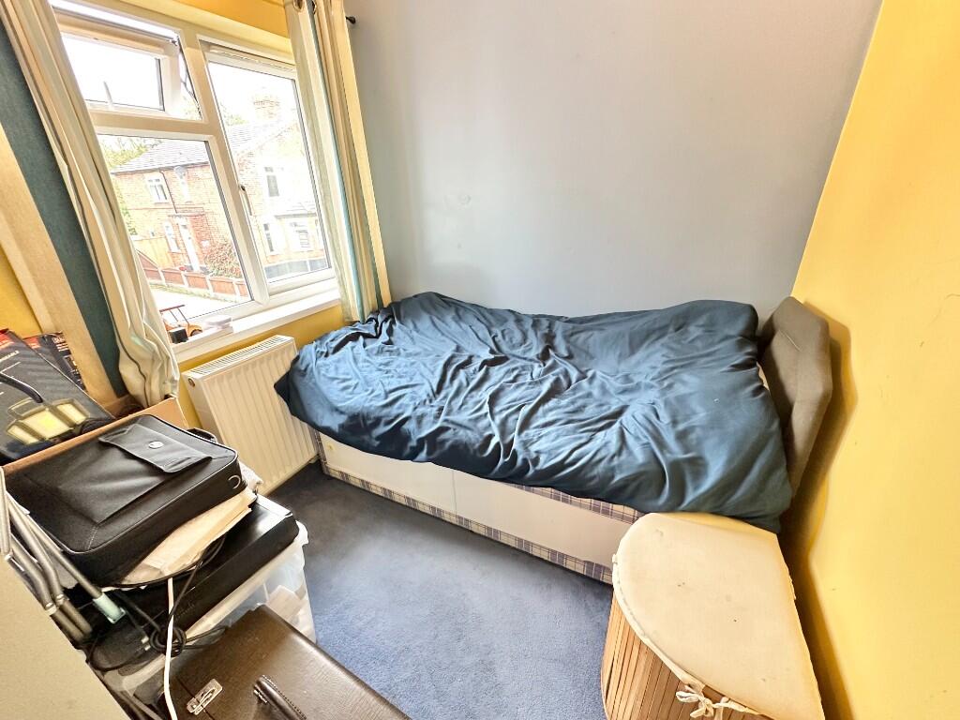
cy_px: 360
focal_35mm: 14
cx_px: 480
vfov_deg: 85.7
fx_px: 388
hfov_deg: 102.1
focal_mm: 2.22
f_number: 2.2
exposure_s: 1/50
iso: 400
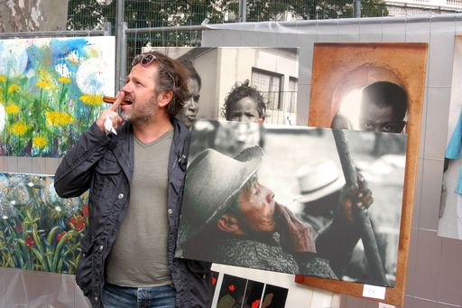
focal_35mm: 42
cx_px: 231
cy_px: 154
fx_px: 539
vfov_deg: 31.9
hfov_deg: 46.4
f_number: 4.8
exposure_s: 1/100
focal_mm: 28
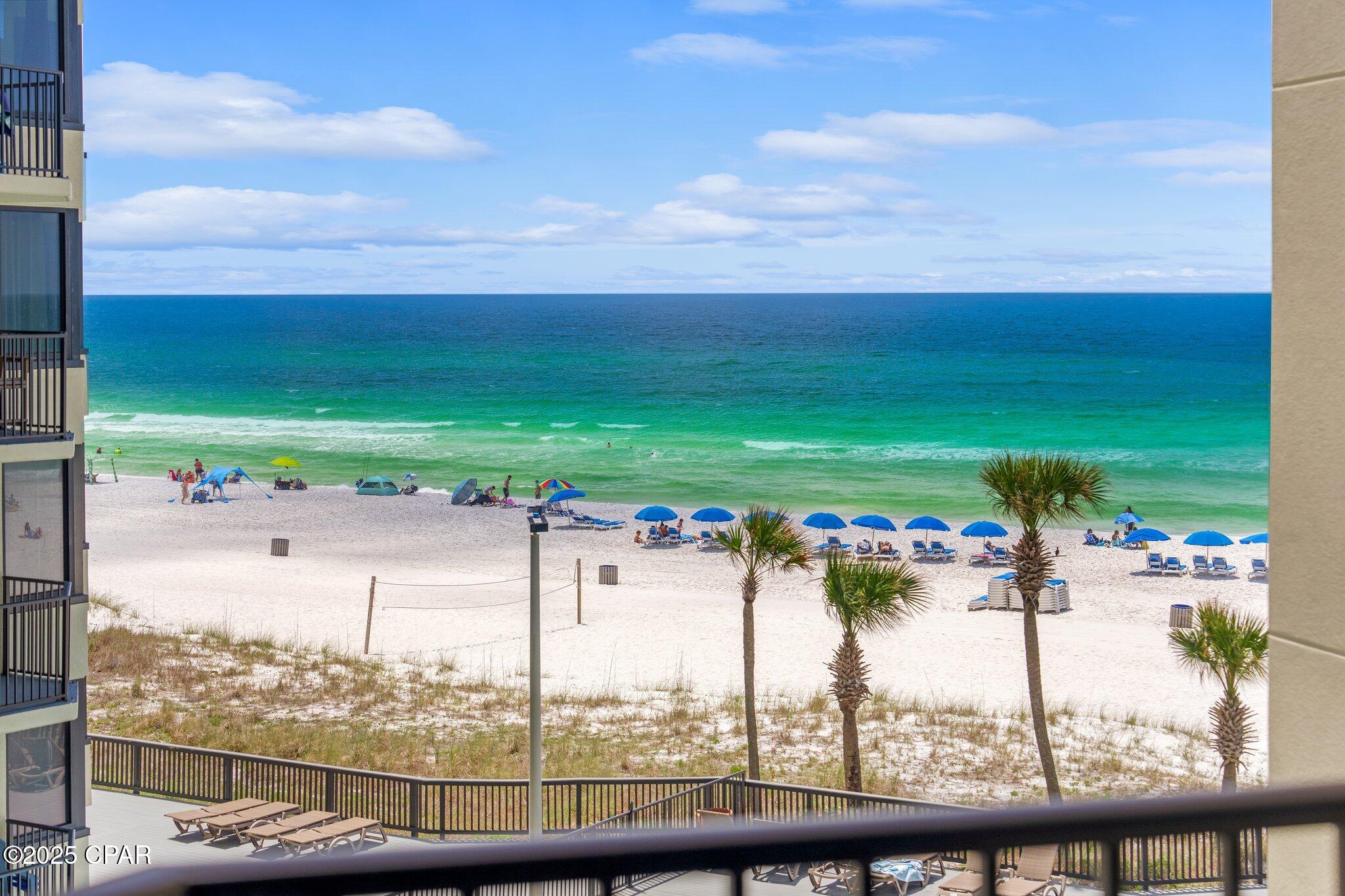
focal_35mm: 62
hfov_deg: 32.4
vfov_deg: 21.9
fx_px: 2316
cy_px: 448
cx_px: 672
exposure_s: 1/640
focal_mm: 62
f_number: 4
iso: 500
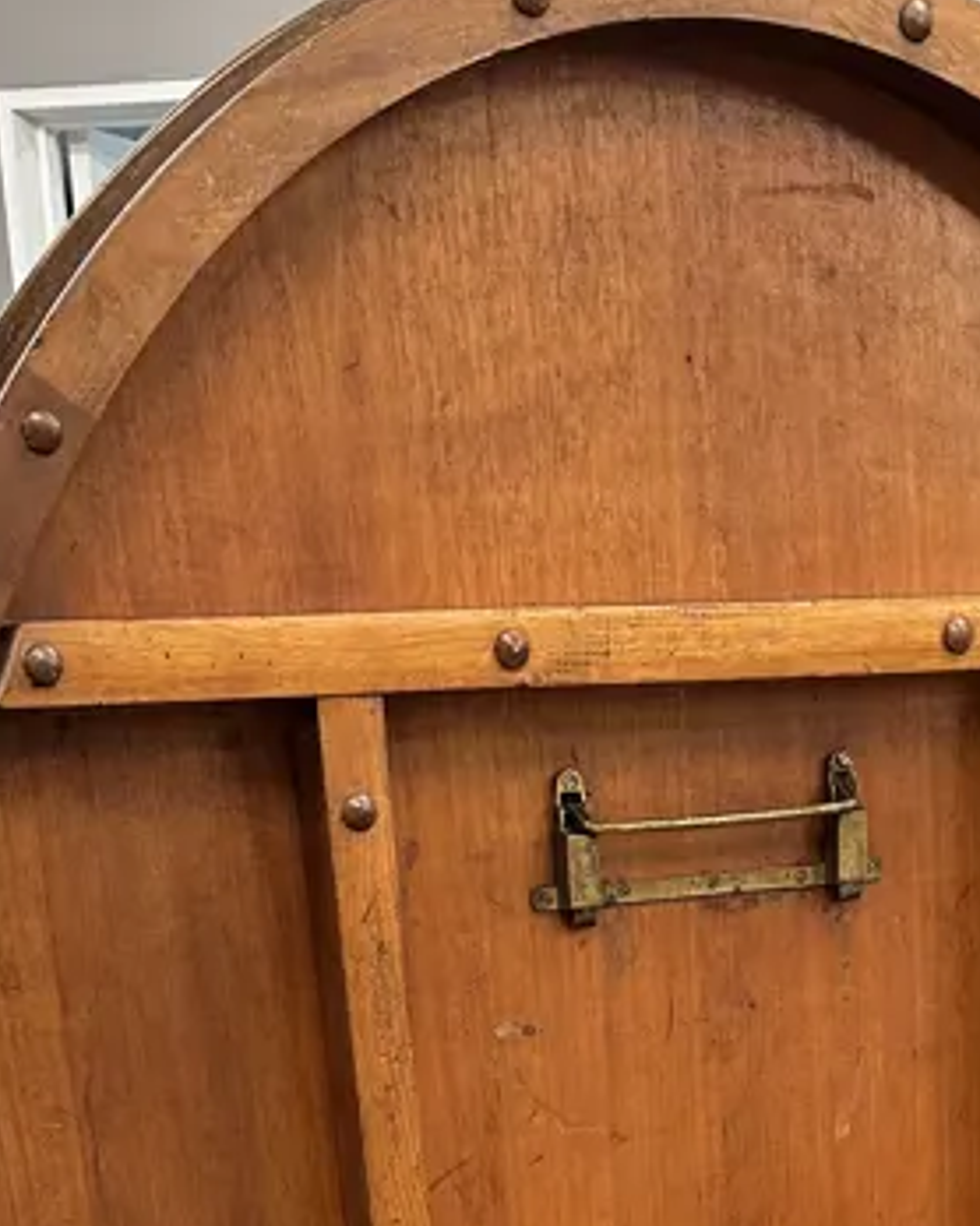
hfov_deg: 21.9
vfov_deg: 23.1
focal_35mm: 69
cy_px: 1758
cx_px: 783
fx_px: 2504
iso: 125
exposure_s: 1/50
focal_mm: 6.86
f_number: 1.78
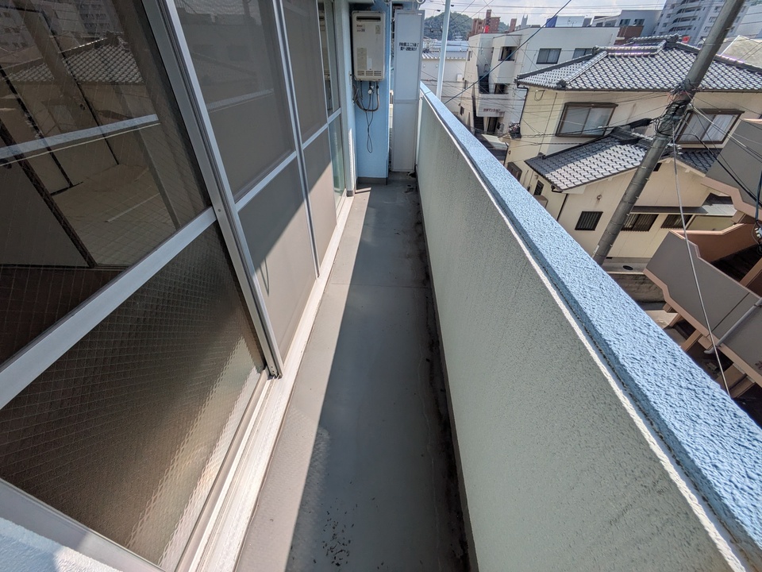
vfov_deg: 85.7
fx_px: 308
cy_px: 286
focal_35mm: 14
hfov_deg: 102.1
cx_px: 381
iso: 48
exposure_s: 1/2747
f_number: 2.2
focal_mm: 1.83
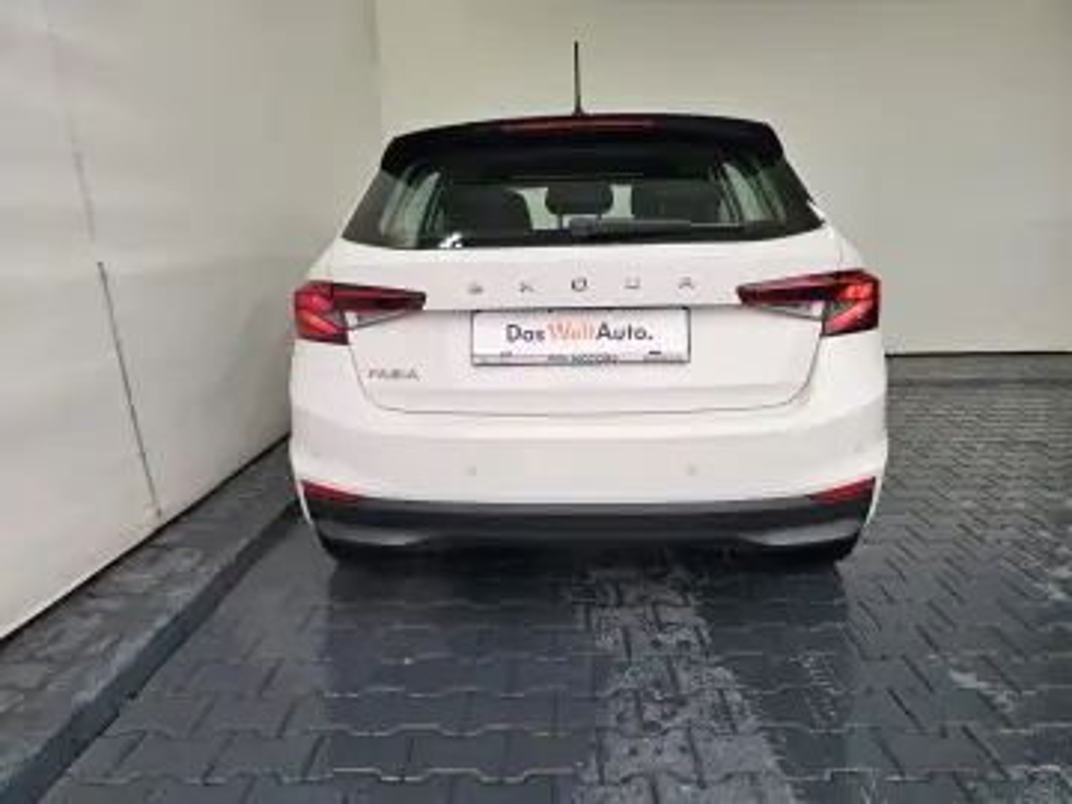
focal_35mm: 23
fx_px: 712
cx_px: 536
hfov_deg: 73.9
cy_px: 402
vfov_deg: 58.9
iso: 10
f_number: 1.7
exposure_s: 1/119
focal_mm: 6.3
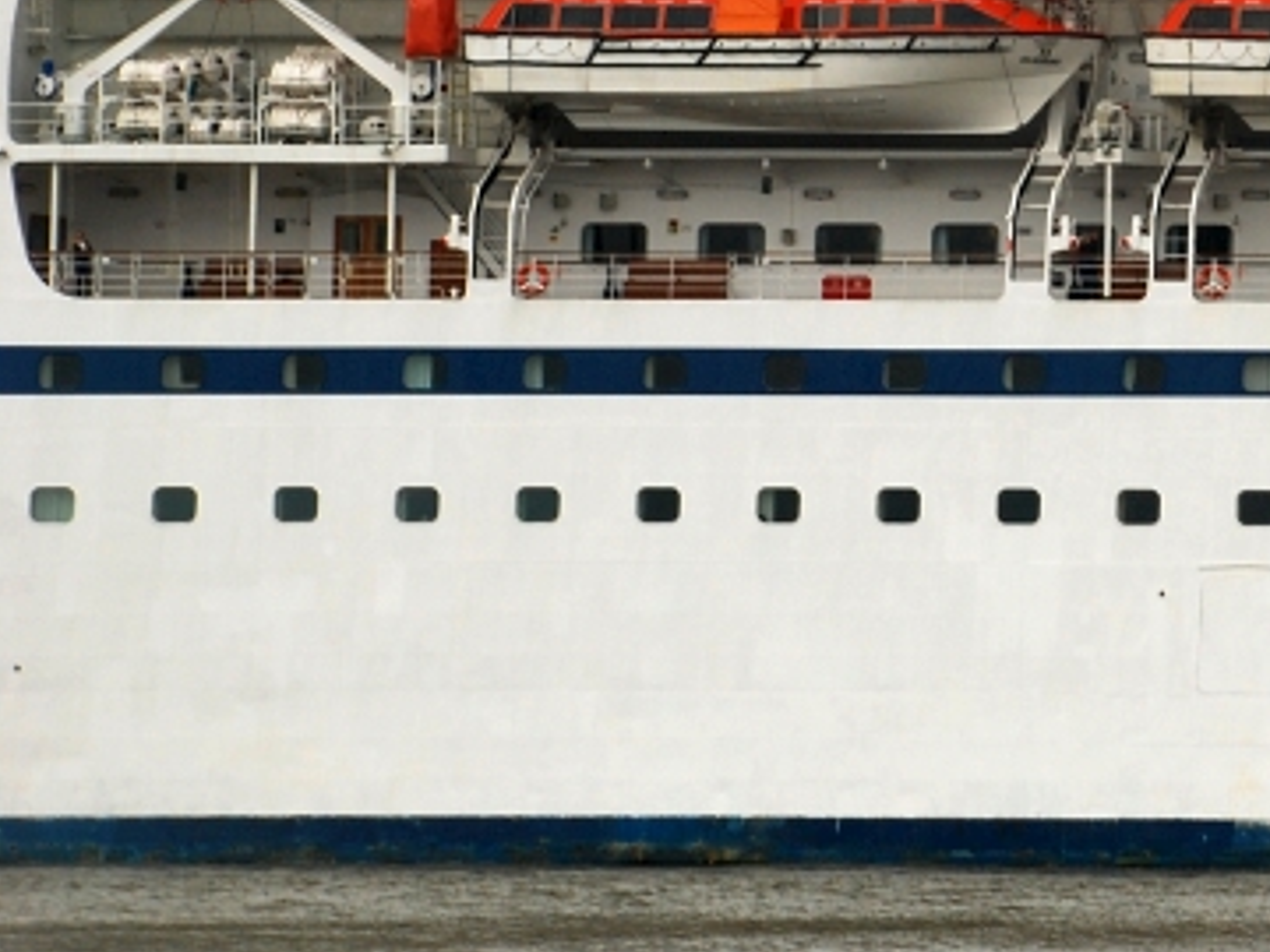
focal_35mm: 271
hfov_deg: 7.2
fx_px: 9943
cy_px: -23
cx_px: 1803
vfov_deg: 5.5
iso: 200
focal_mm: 66
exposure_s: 1/200
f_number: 10
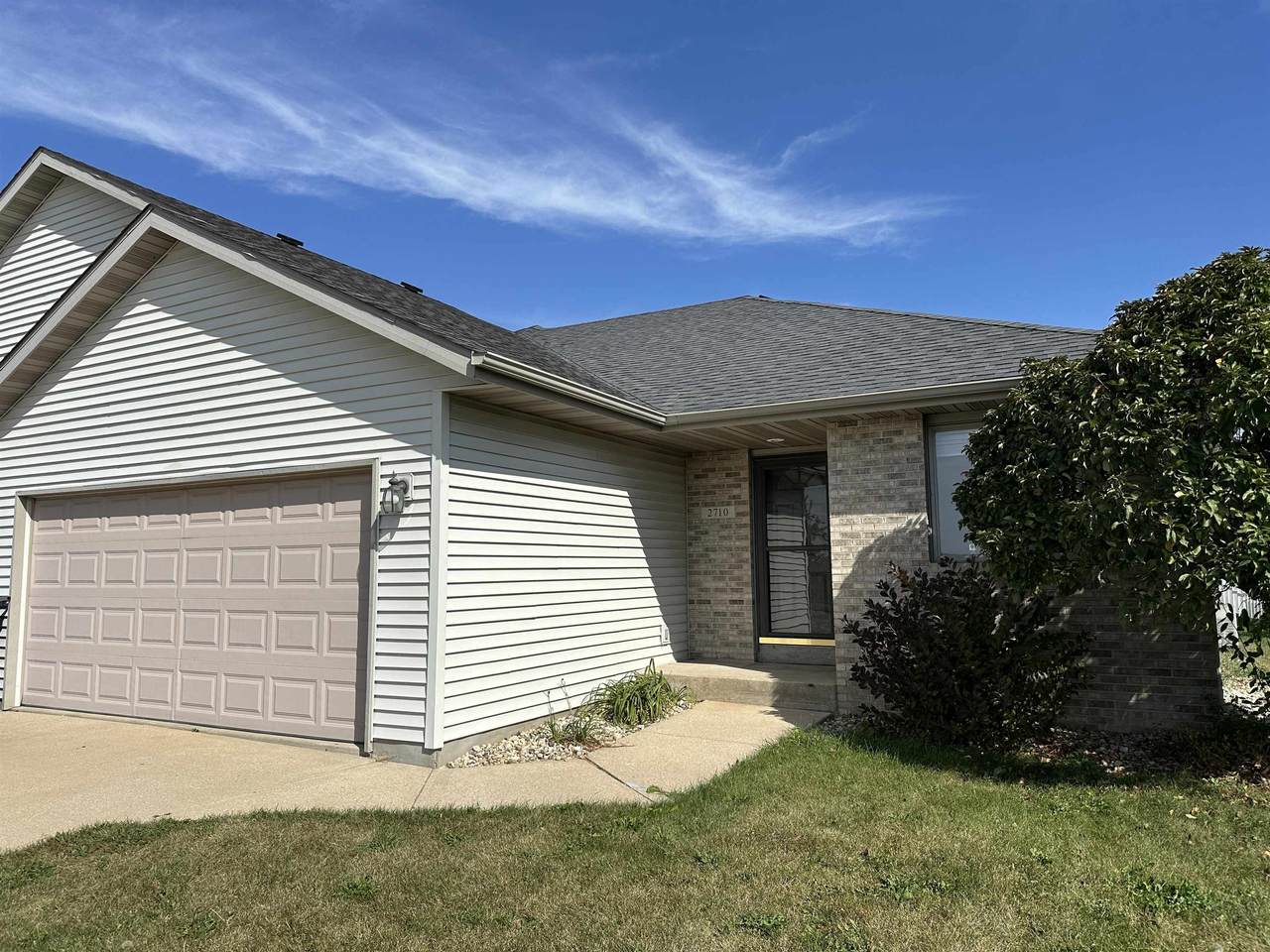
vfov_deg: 56.8
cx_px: 635
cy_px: 476
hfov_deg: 71.6
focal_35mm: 24
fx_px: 881
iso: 80
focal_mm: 6.86
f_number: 1.78
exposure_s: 1/6623
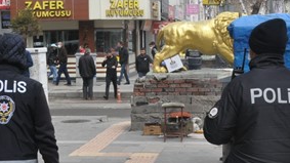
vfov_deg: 12.0
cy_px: 54
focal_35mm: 101
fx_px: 776
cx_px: 118
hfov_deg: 21.1
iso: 800
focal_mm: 28
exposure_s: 1/250
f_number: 16
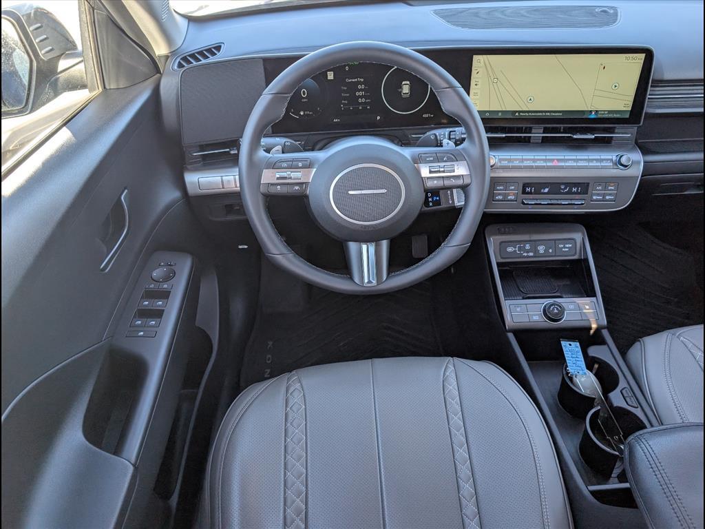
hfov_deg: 71.6
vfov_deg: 56.8
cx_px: 352
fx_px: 489
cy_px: 264
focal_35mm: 24
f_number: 1.68
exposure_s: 1/303
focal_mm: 6.9
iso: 145
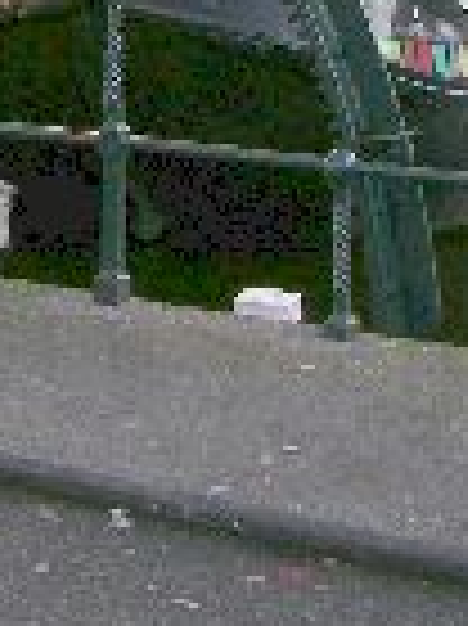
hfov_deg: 9.7
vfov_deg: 12.2
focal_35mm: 148
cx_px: -243
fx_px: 2672
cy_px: -516
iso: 50
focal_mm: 8.9
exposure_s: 1/61.5
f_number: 5.6
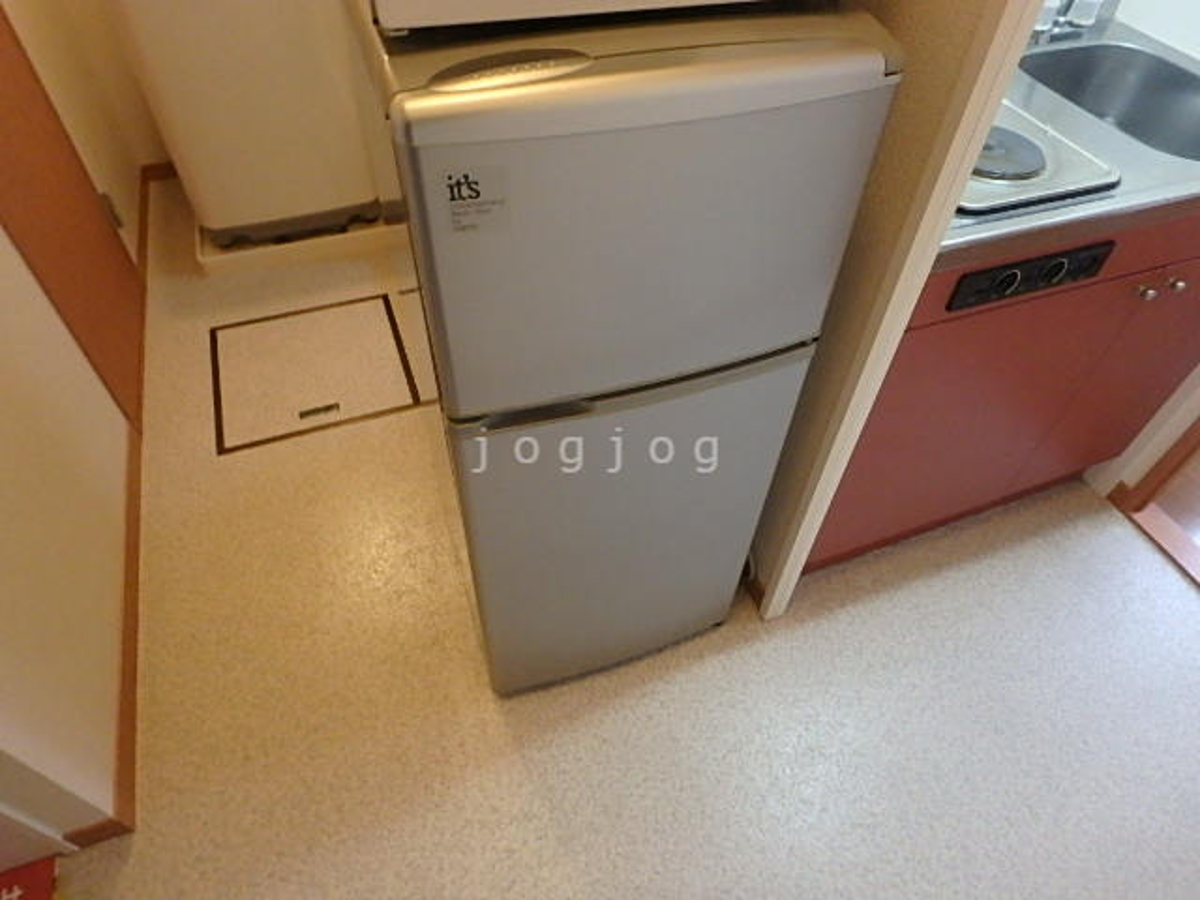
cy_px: 450
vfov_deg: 63.4
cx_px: 600
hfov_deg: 79.0
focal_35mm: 21
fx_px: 728
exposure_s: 1/20
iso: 800
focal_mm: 3.7
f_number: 3.5
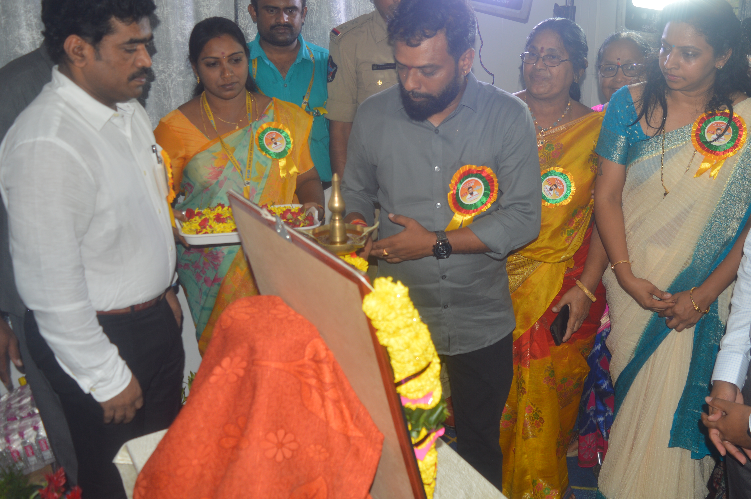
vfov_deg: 36.7
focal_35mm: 36
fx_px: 750
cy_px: 208
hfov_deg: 53.1
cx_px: 404
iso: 100
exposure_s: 1/125
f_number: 4
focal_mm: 18
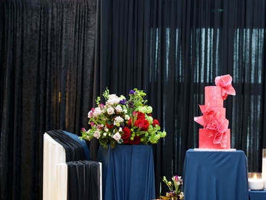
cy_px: 122
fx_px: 438
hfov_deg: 33.0
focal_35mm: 57
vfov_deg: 25.6
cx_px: 205
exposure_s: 1/160
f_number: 2.2
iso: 1600
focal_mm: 35
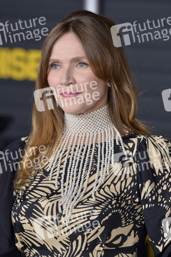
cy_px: 128
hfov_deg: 4.6
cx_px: 86
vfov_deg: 6.9
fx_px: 2135
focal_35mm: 300
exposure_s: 1/500
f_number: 5.6
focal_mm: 300
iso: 400
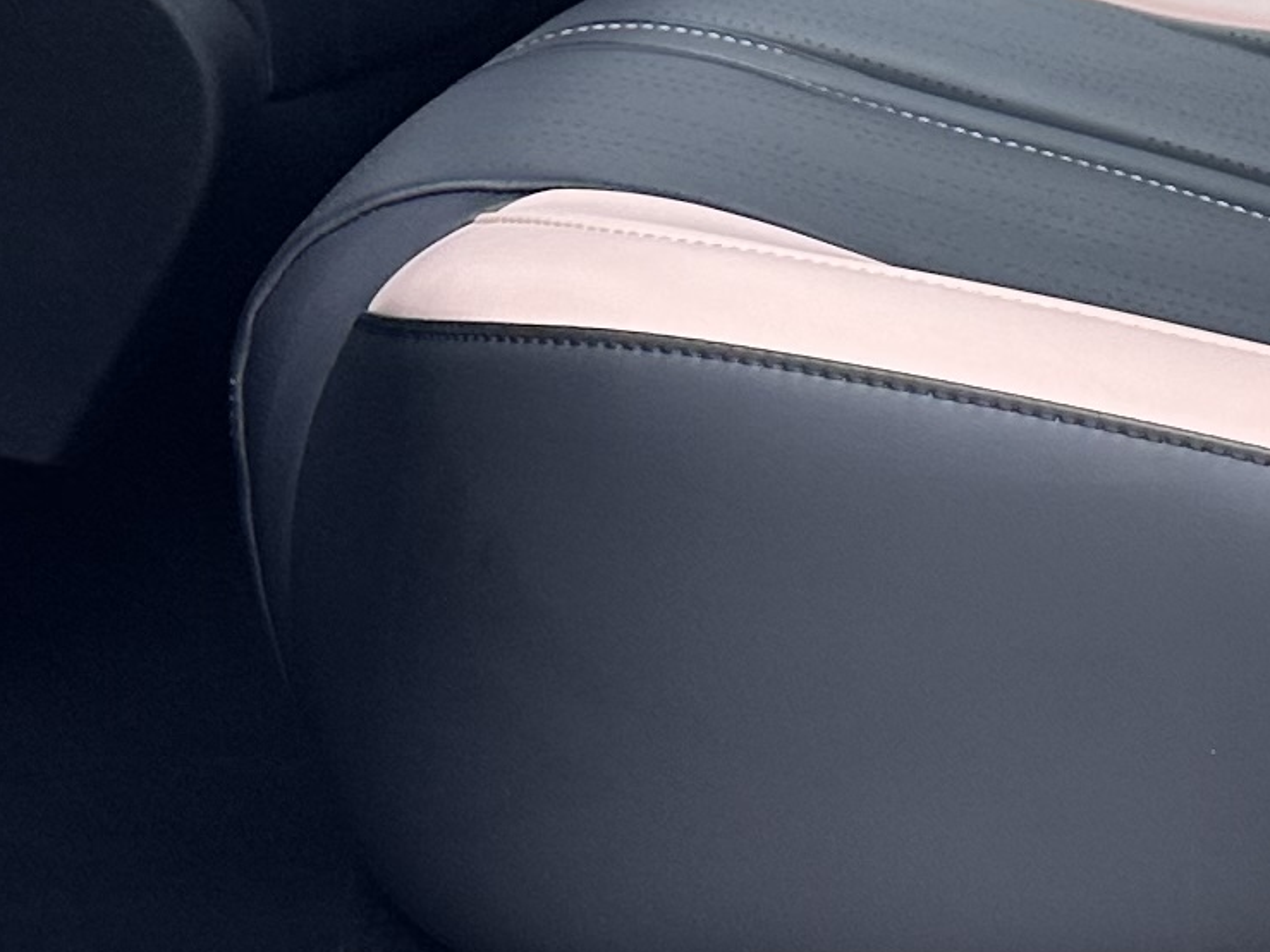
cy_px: -302
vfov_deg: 11.0
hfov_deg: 14.1
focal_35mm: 131
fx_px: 4805
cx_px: 1904
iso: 64
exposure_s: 1/153
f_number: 1.78
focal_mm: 6.86
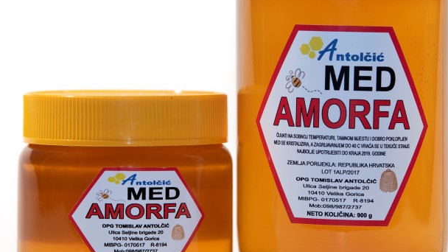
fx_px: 2673
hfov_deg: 9.6
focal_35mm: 225
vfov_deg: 5.4
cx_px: 223
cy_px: 116
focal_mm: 145
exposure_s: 1/200
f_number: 6.3
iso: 100
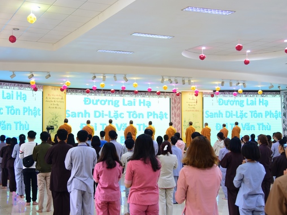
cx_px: 129
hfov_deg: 33.8
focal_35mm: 57
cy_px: 111
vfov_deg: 25.6
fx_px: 472
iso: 1000
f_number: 4
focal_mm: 46
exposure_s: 1/40
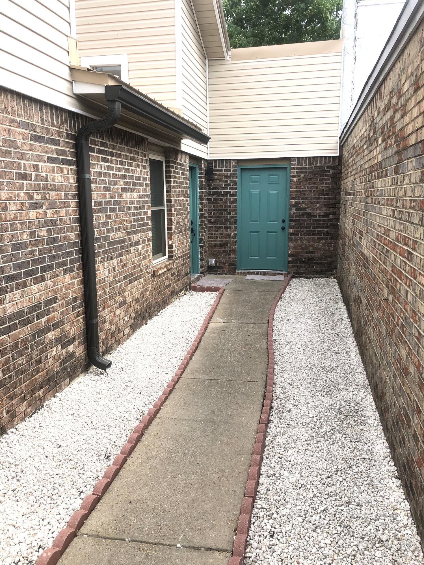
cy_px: 282
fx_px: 457
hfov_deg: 49.7
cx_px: 212
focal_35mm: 28
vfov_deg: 63.4
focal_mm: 4
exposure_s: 1/852
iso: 20
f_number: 1.8
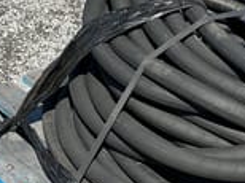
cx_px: 196
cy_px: 144
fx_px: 643
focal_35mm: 91
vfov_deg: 16.1
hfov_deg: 21.3
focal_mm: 3
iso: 25
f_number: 1.8
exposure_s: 1/1675
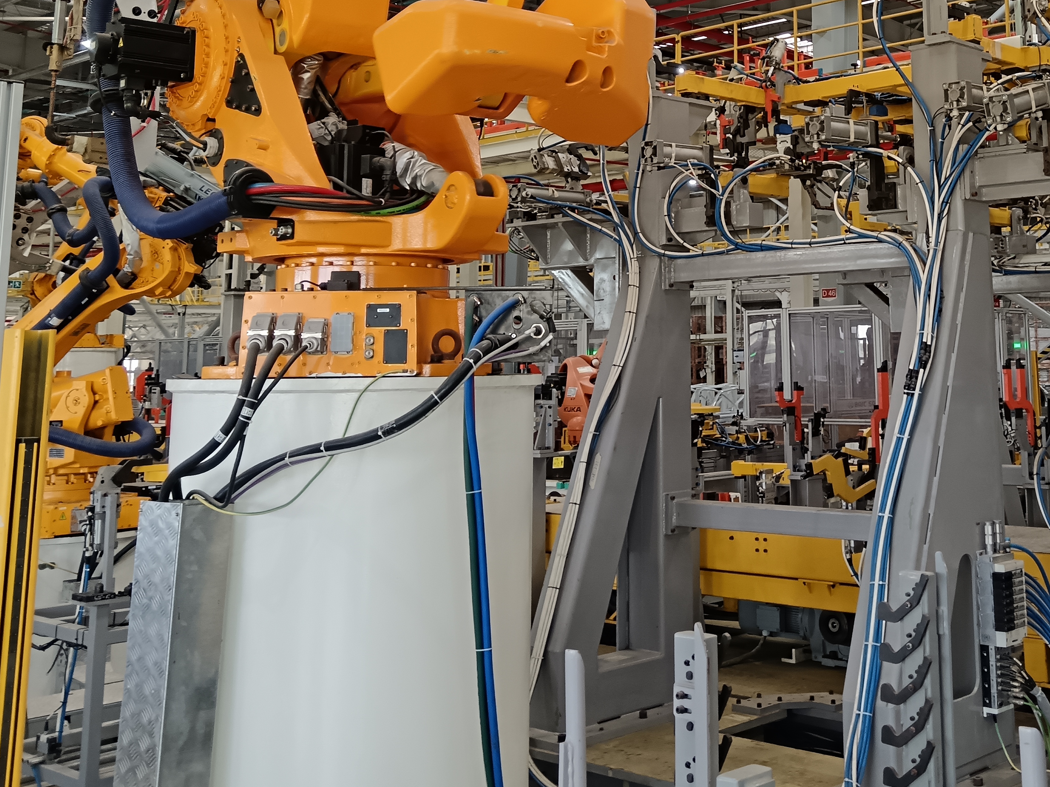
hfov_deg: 39.6
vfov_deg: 29.8
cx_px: 758
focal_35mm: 47
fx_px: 1426
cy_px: 103
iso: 464
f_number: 1.9
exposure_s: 1/50
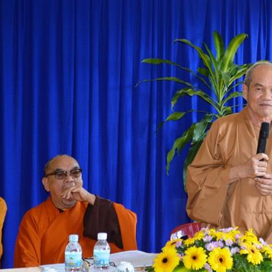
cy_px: 137
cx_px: 201
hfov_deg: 20.3
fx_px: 756
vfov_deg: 20.4
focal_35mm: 85
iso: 560
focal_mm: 44
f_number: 5.3
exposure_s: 1/60
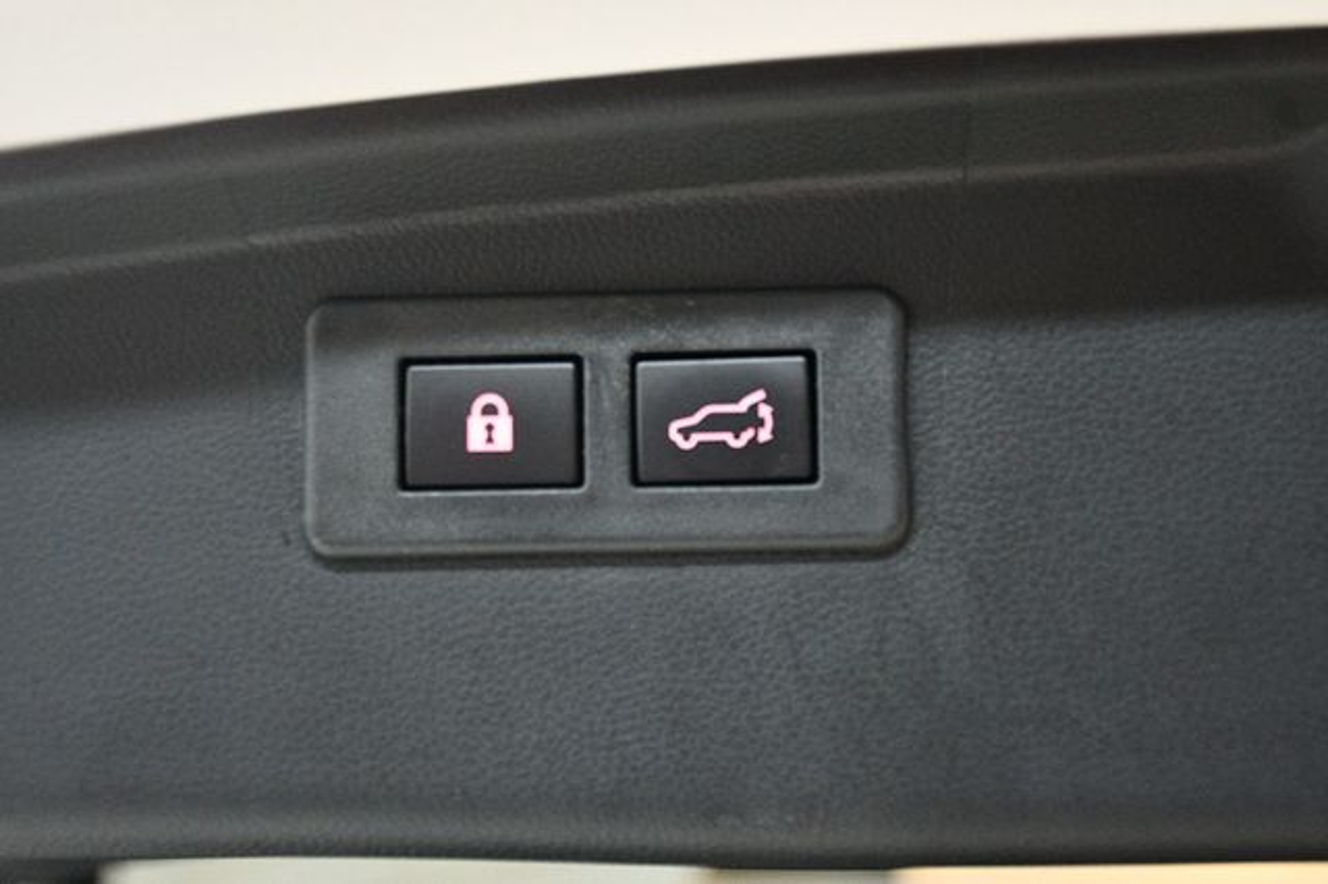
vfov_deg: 22.6
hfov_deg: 33.4
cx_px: 664
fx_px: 2212
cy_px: 442
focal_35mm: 60
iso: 5000
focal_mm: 40
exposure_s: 1/60
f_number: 4.5
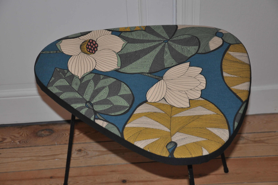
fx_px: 602
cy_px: 92
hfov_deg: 26.0
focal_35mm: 78
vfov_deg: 17.4
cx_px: 139
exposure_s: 1/60
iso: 800
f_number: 5
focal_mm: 52
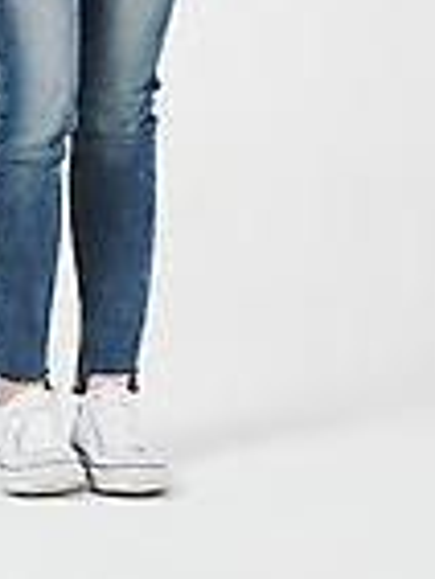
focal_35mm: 191
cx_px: 64
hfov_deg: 7.8
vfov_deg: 10.1
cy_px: -218
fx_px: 3195
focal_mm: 70
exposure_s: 1/125
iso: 100
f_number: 13
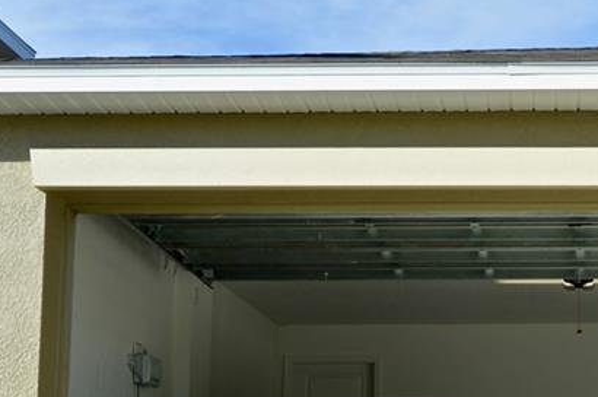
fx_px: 1182
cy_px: 394
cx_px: 573
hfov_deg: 27.1
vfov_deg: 18.6
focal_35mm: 71
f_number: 7.1
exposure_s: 1/200
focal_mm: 19
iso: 100
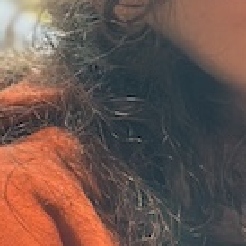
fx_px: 1986
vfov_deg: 7.1
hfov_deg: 7.0
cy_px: -23
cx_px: 278
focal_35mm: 247
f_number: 1.78
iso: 80
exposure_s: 1/121
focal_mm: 6.86
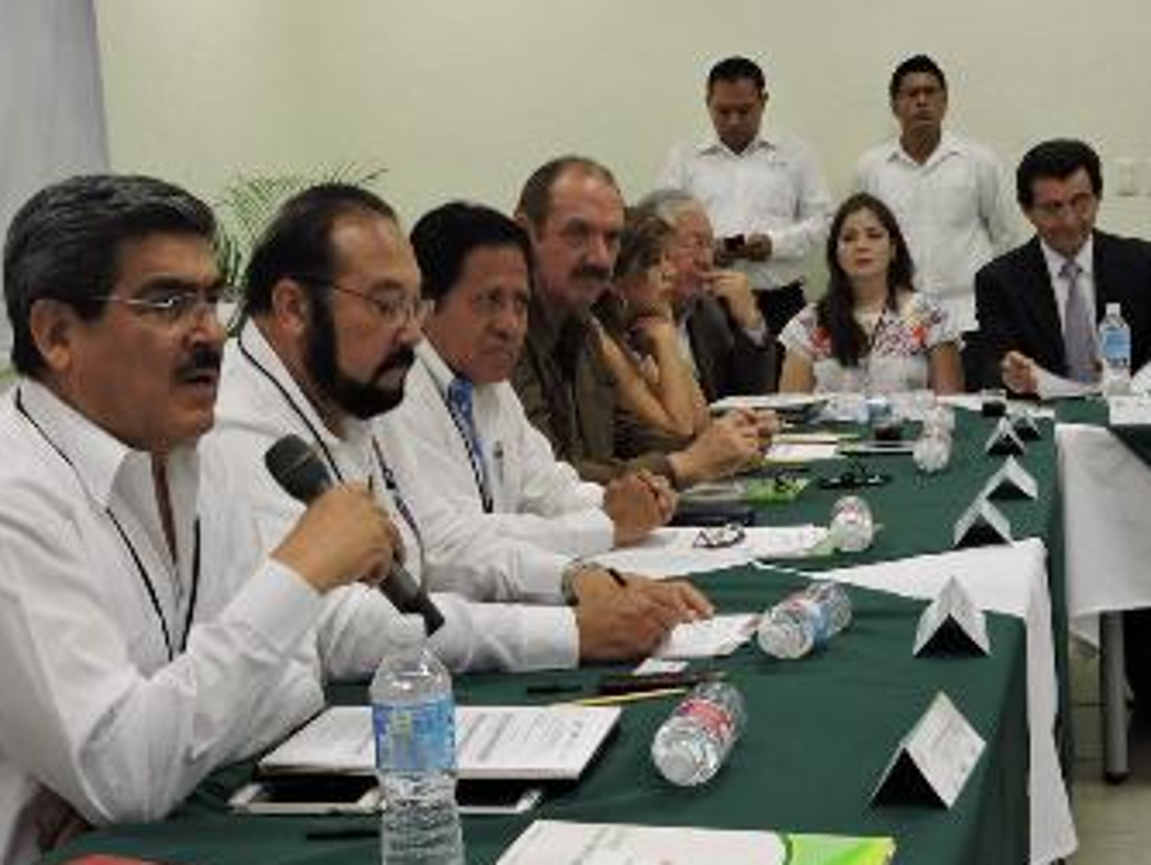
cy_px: 355
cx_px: 527
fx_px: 2229
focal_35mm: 67
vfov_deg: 21.9
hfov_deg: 28.9
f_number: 4
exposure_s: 1/30
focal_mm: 9
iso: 280
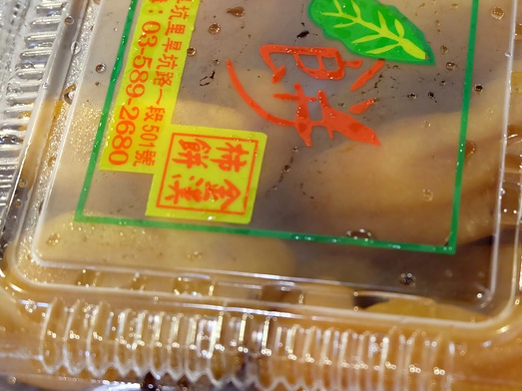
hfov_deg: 20.4
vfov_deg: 15.3
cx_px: 327
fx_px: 1447
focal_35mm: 96
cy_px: 101
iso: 2500
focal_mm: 34
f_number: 5
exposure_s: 1/40
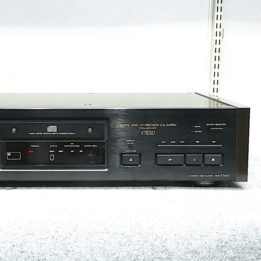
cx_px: 82
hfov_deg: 27.9
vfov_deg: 28.1
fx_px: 520
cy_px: 140
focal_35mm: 61
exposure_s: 1/30
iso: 1600
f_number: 6.3
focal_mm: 8.4
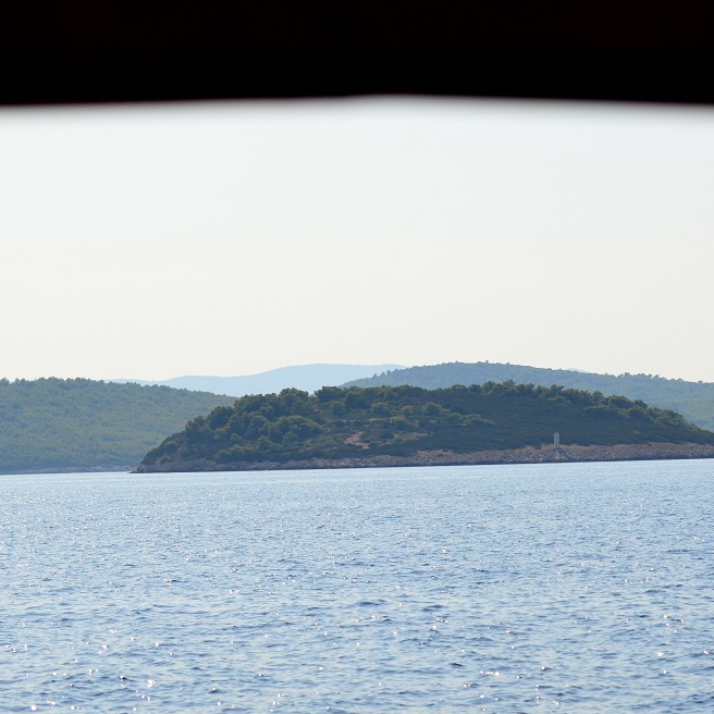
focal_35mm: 155
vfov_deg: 11.3
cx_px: 458
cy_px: 359
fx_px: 3617
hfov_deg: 11.3
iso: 400
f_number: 5.6
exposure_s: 1/4000
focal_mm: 80
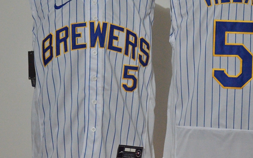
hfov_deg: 17.4
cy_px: 55
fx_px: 827
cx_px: 159
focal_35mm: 120
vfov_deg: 10.9
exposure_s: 1/50
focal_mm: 50
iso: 4000
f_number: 4.8
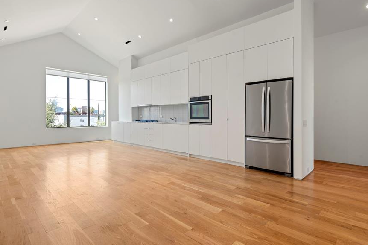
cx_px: 192
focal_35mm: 19
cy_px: 119
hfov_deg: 86.9
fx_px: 194
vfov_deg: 64.5
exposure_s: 1/4
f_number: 9
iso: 100
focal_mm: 16
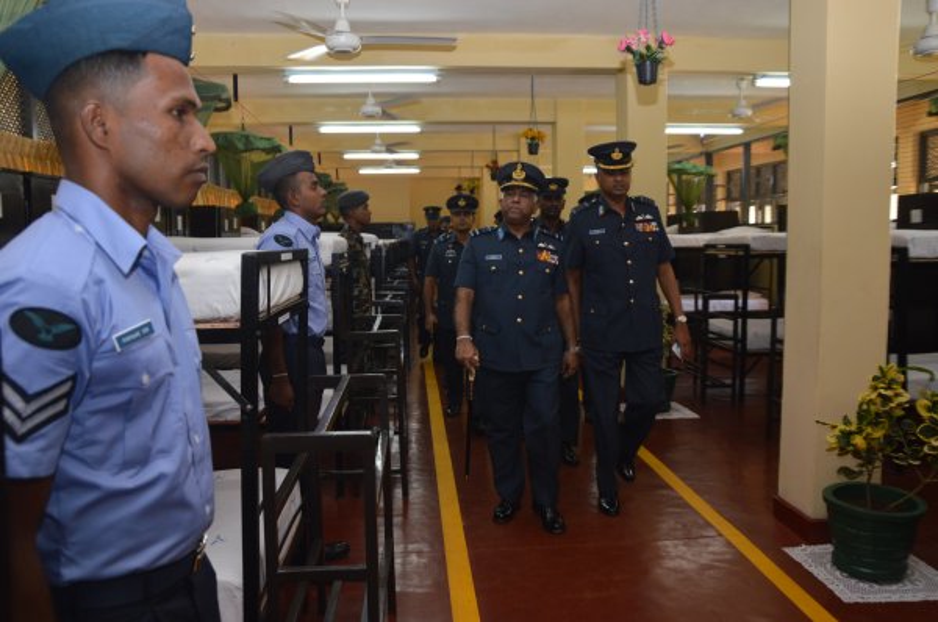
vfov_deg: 41.6
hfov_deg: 59.6
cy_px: 311
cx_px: 469
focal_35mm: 32
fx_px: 819
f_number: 3.8
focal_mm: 21
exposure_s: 1/60
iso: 560
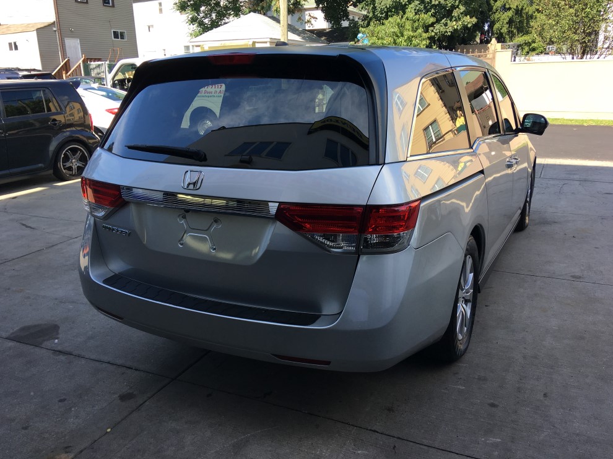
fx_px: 531
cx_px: 307
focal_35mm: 30
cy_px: 226
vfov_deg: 46.8
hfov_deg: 60.0
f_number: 2.2
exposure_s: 1/396
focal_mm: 4.15
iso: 25
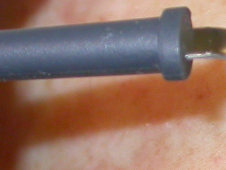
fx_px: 2599
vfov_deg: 3.7
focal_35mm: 398
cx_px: 456
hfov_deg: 4.9
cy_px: 128
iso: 100
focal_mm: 16.2
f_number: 3.5
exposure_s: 1/60.3
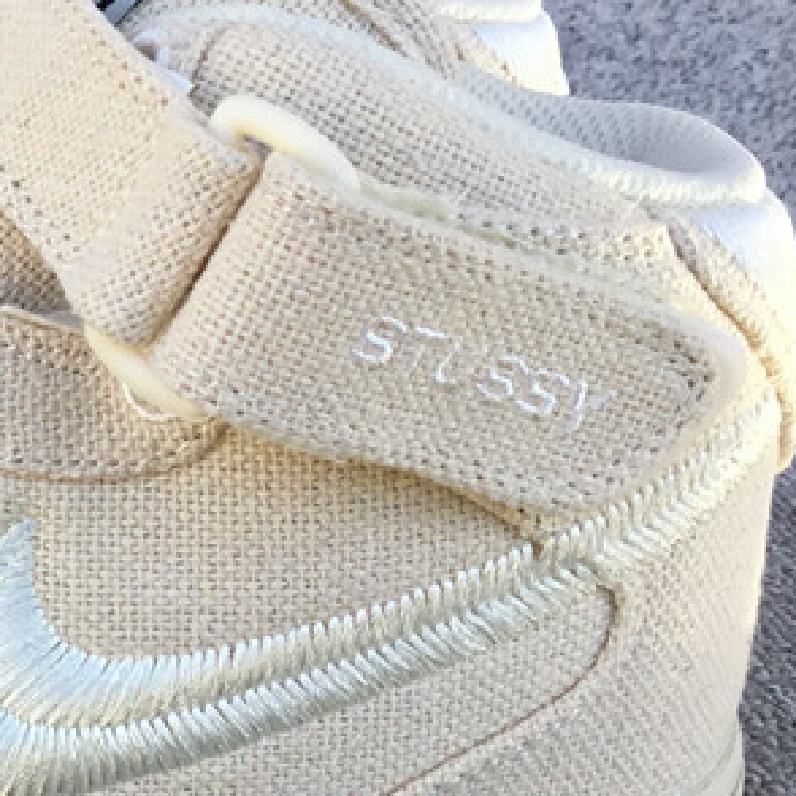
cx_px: -225
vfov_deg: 20.5
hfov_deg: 19.2
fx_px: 2185
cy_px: 556
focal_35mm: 84
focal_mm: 3.3
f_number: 2.4
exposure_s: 1/294
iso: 25
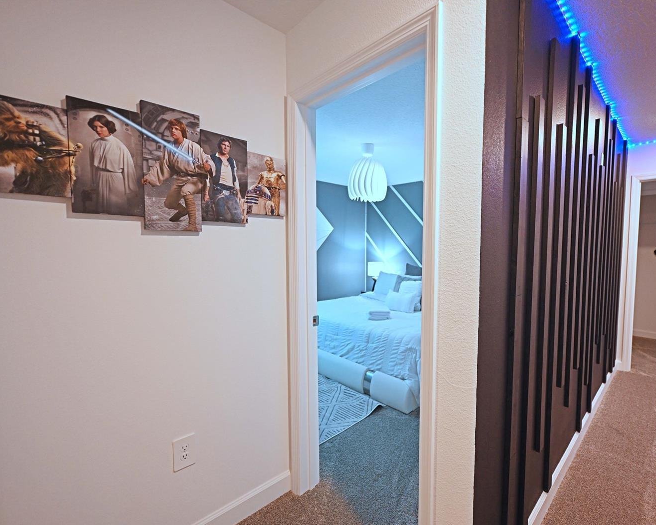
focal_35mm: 16
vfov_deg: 80.4
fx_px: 311
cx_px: 374
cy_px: 264
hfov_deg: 92.5
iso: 1400
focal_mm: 14
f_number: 2.8
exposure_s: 1/125
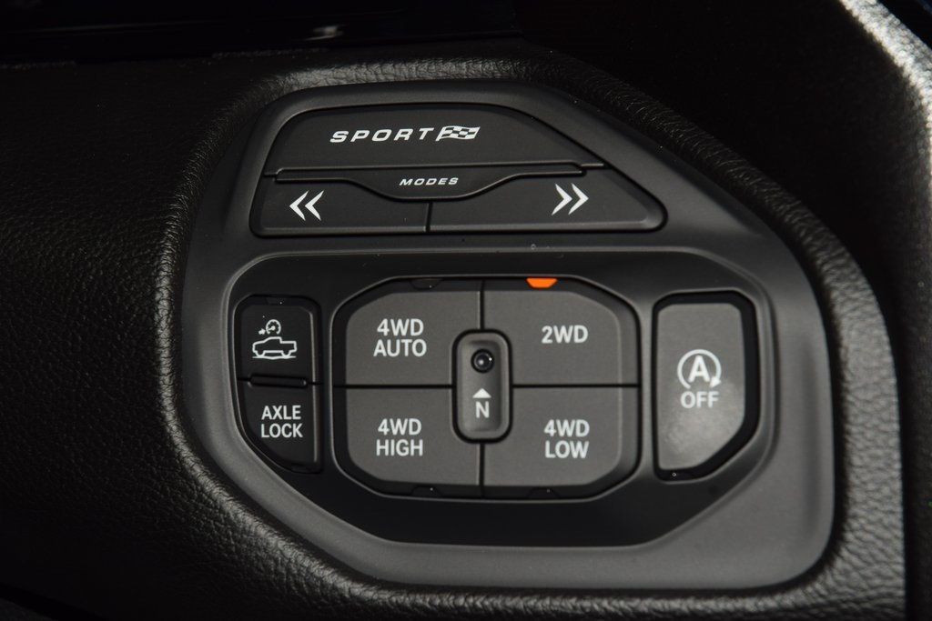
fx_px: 2719
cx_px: 466
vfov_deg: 13.0
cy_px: 310
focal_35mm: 105
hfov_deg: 19.5
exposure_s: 1/125
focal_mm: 70
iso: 100
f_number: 8
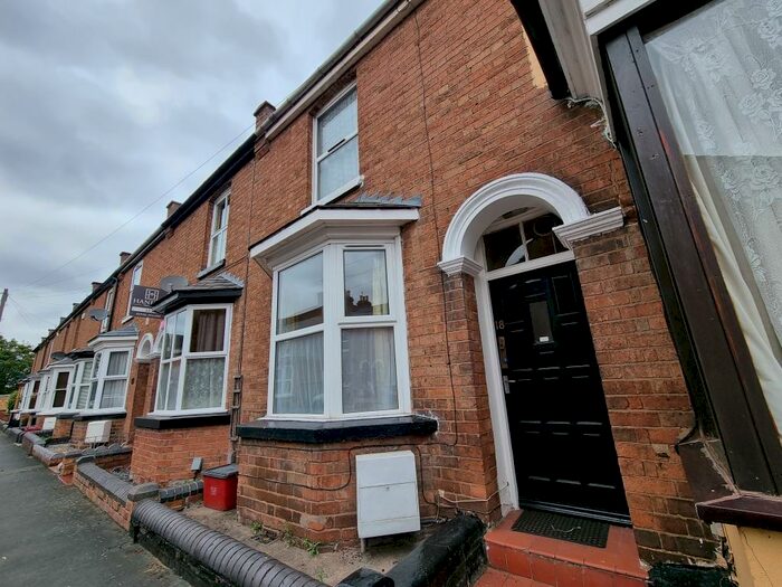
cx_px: 391
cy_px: 294
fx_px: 294
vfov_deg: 89.9
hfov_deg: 106.2
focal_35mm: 13
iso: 50
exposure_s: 1/1100
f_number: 2.2
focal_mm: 2.2
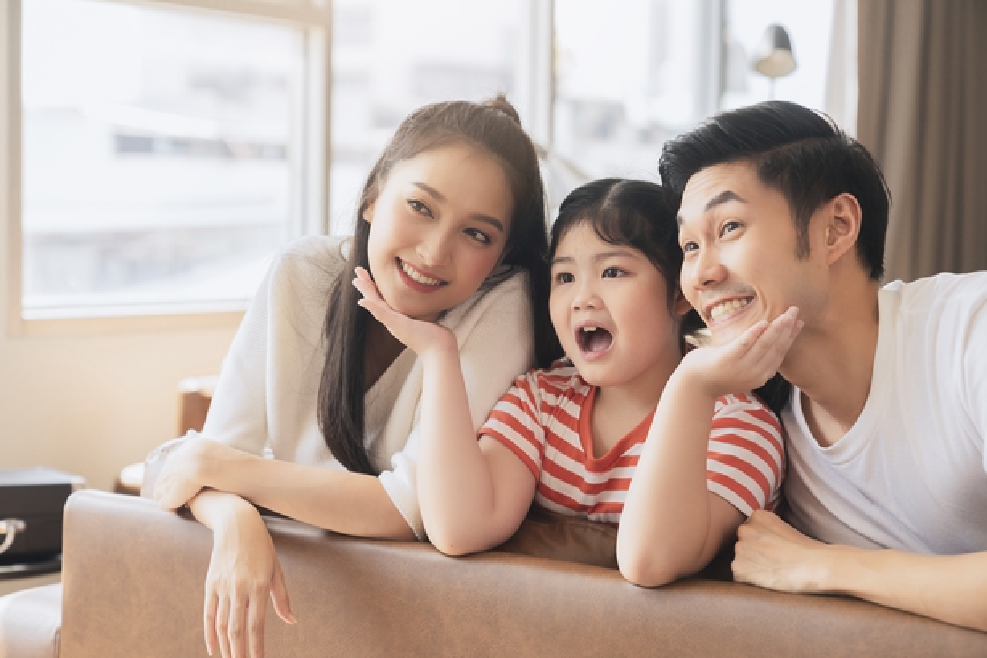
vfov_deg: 18.7
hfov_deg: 27.7
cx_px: 494
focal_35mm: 73
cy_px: 329
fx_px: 2001
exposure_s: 1/400
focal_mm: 70
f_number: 3.2
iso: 400
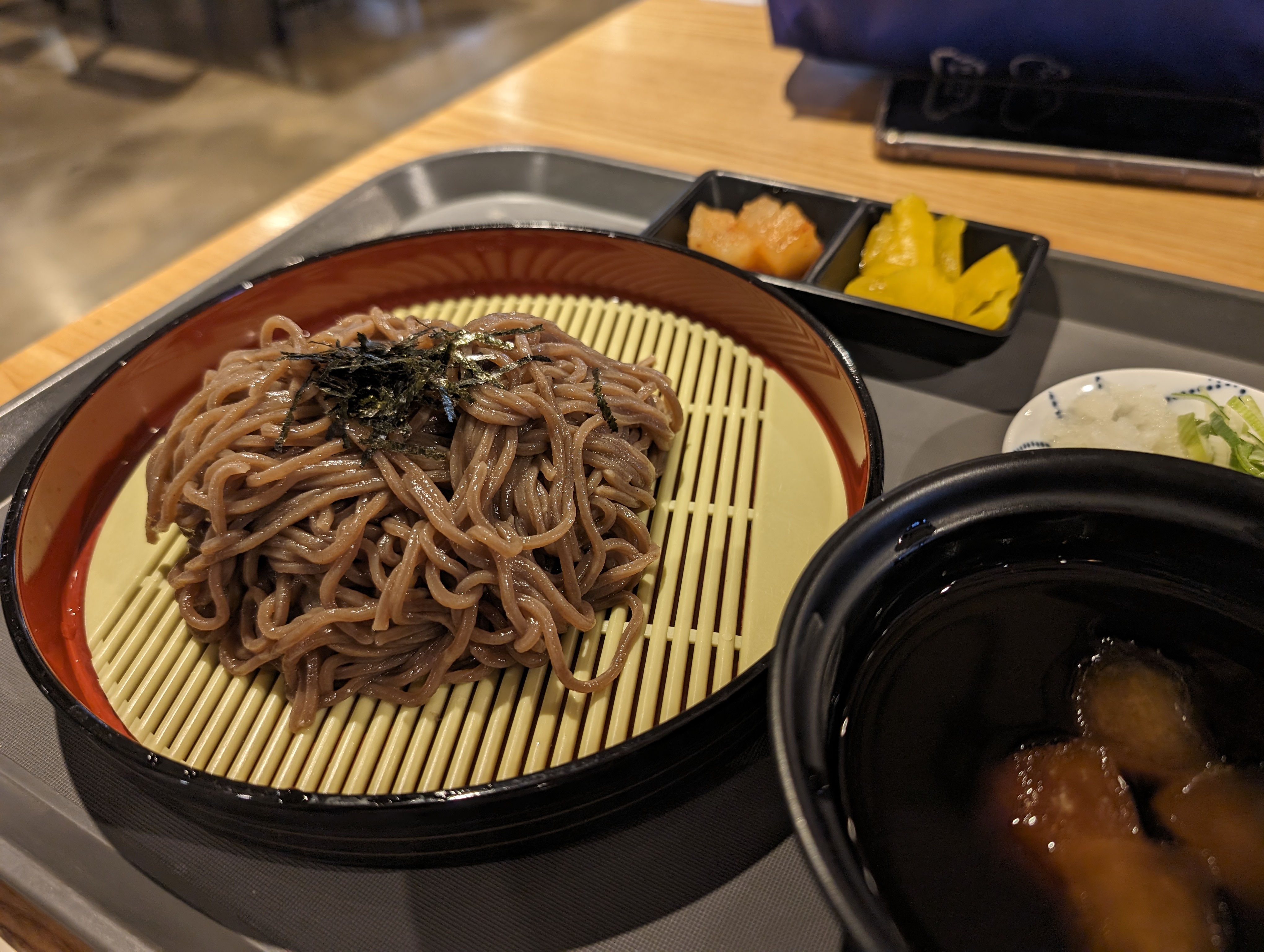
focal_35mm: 24
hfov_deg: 71.5
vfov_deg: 56.9
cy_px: 476
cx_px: 632
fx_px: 878
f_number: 1.68
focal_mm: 6.9
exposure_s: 1/30
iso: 140
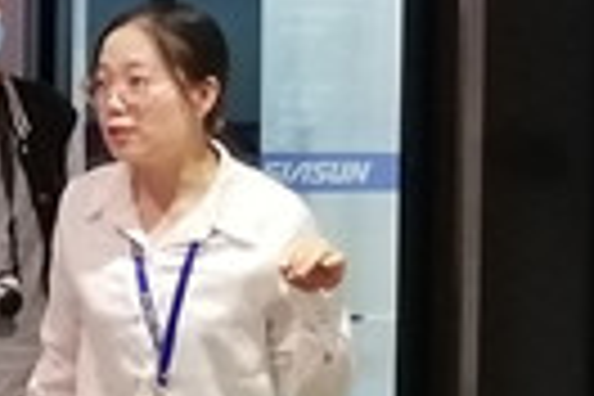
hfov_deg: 15.4
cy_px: -18
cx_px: -135
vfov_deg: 10.6
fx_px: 2112
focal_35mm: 128
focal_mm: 3.62
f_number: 1.8
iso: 500
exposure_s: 1/50
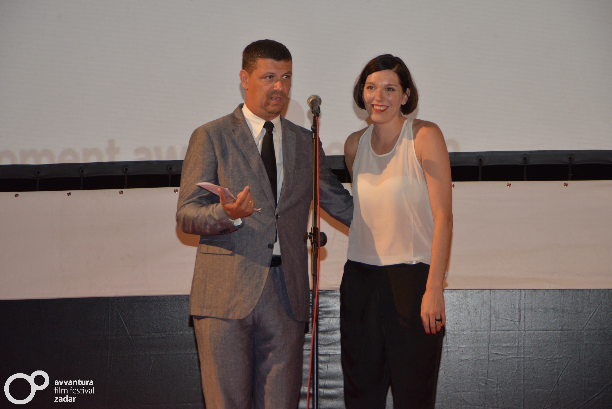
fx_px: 2041
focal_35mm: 120
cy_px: 204
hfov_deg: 17.1
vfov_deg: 11.4
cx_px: 306
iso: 2000
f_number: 7.1
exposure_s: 1/100
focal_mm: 120
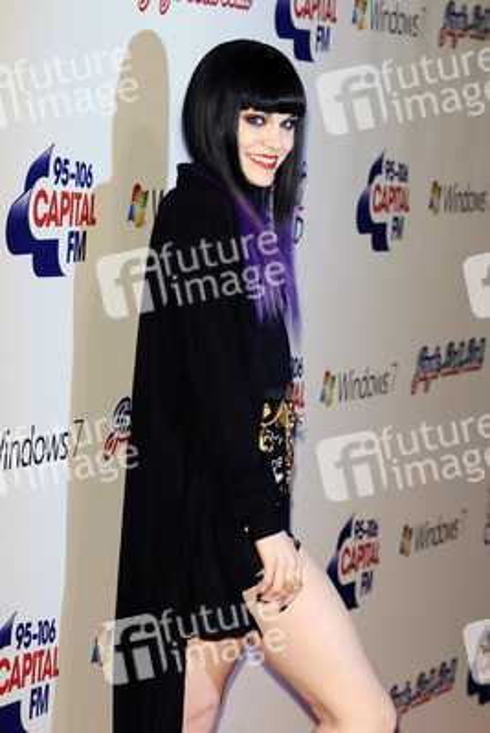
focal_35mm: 138
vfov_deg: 14.9
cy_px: 366
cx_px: 245
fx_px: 2815
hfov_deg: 9.9
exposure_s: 1/200
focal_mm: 92
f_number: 4
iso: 320
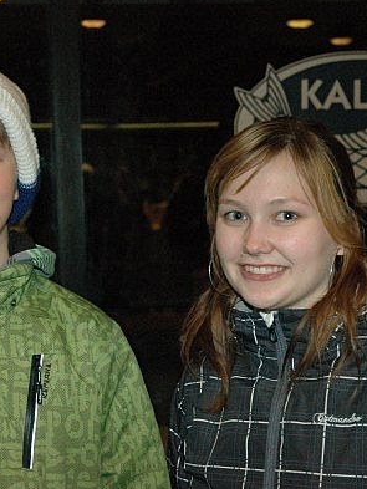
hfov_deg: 19.6
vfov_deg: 26.0
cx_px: 134
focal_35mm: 75
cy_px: 244
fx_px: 1060
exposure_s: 1/60
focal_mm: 34
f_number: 5
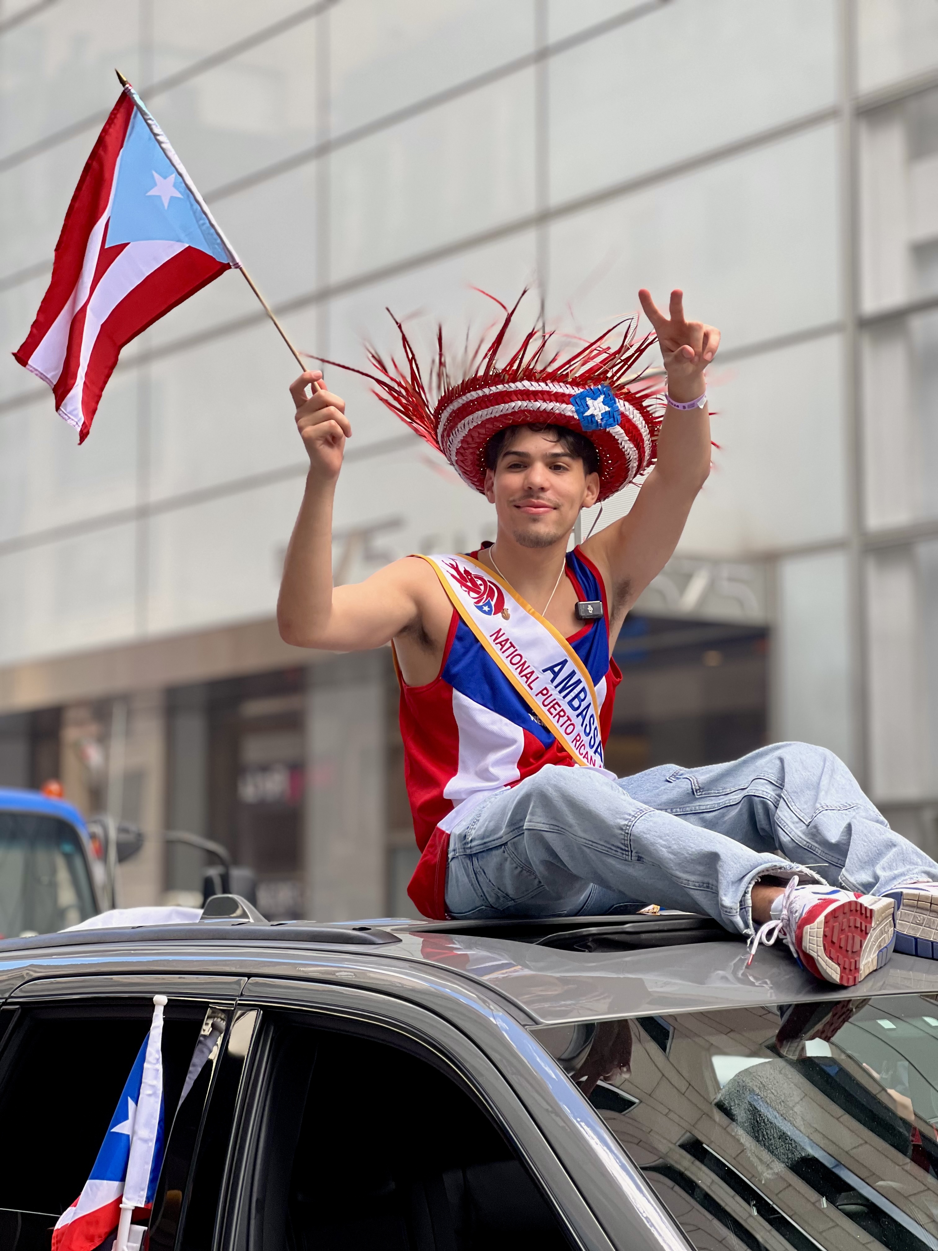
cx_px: 469
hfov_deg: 19.1
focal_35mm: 77
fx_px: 2782
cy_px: 626
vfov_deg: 25.3
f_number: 2.8
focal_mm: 9
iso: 64
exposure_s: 1/120
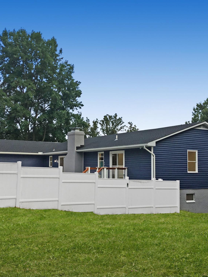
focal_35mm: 42
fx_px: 336
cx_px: 101
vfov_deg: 44.8
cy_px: 137
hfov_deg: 34.3
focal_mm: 3.3
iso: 25
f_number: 2.4
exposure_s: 1/130
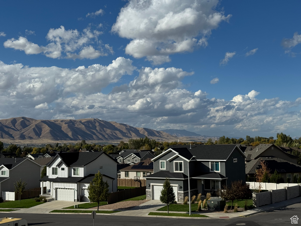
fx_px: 417
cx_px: 150
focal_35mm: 48
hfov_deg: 39.7
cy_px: 113
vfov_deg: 30.3
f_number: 1.78
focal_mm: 6.76
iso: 64
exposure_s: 1/9009
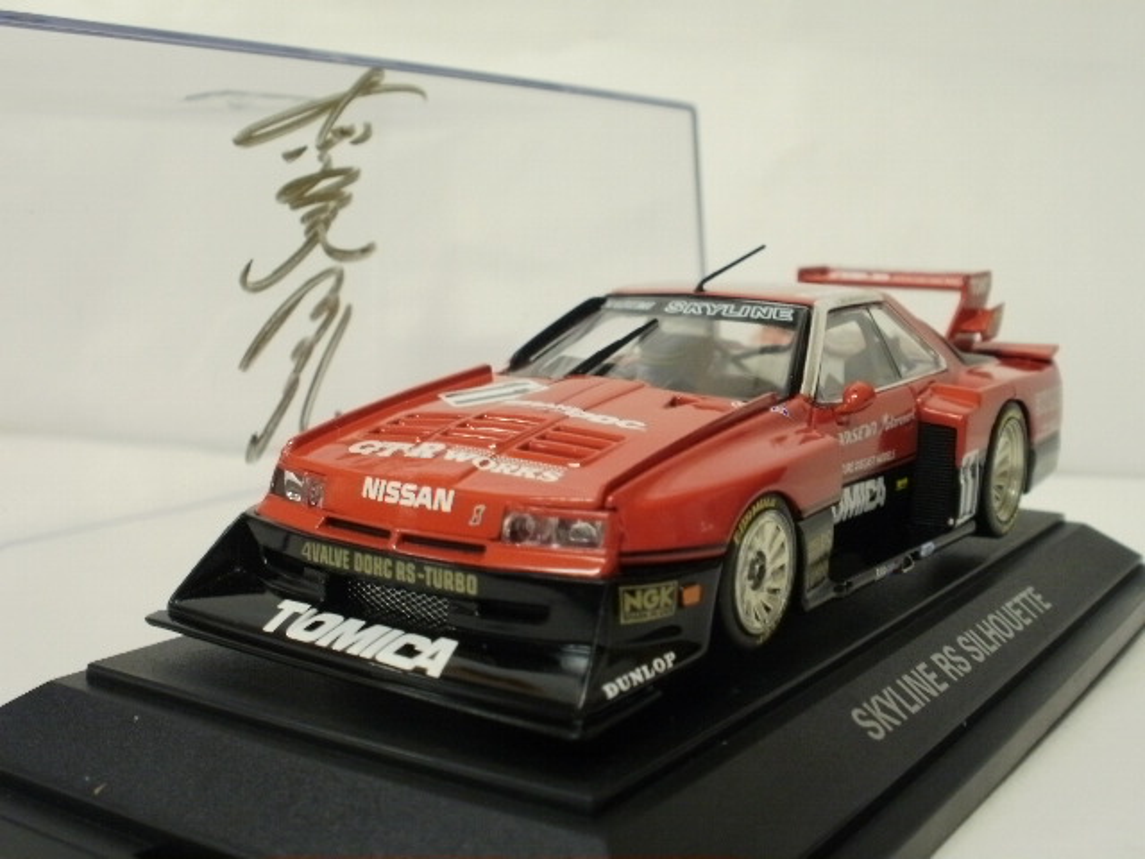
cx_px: 572
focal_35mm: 44
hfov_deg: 42.9
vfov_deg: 32.9
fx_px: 1455
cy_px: 430
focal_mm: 7.7
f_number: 4
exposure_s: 1/8
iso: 125
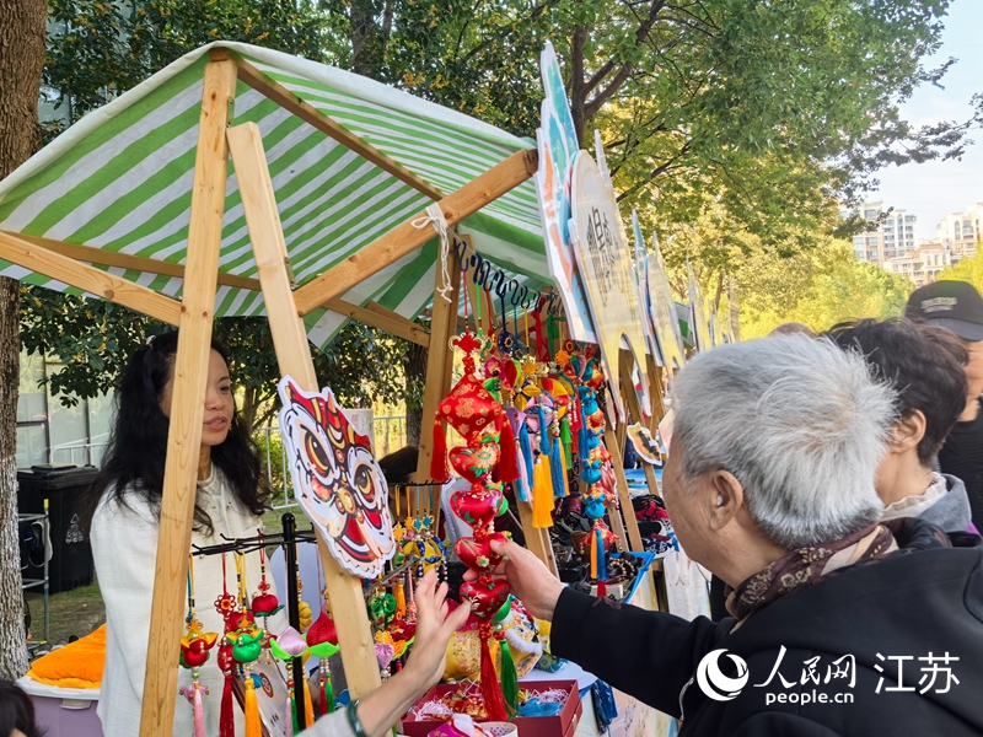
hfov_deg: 55.4
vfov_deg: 42.9
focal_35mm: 33
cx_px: 492
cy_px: 368
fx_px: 937
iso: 80
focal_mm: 5.75
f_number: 2
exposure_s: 1/50
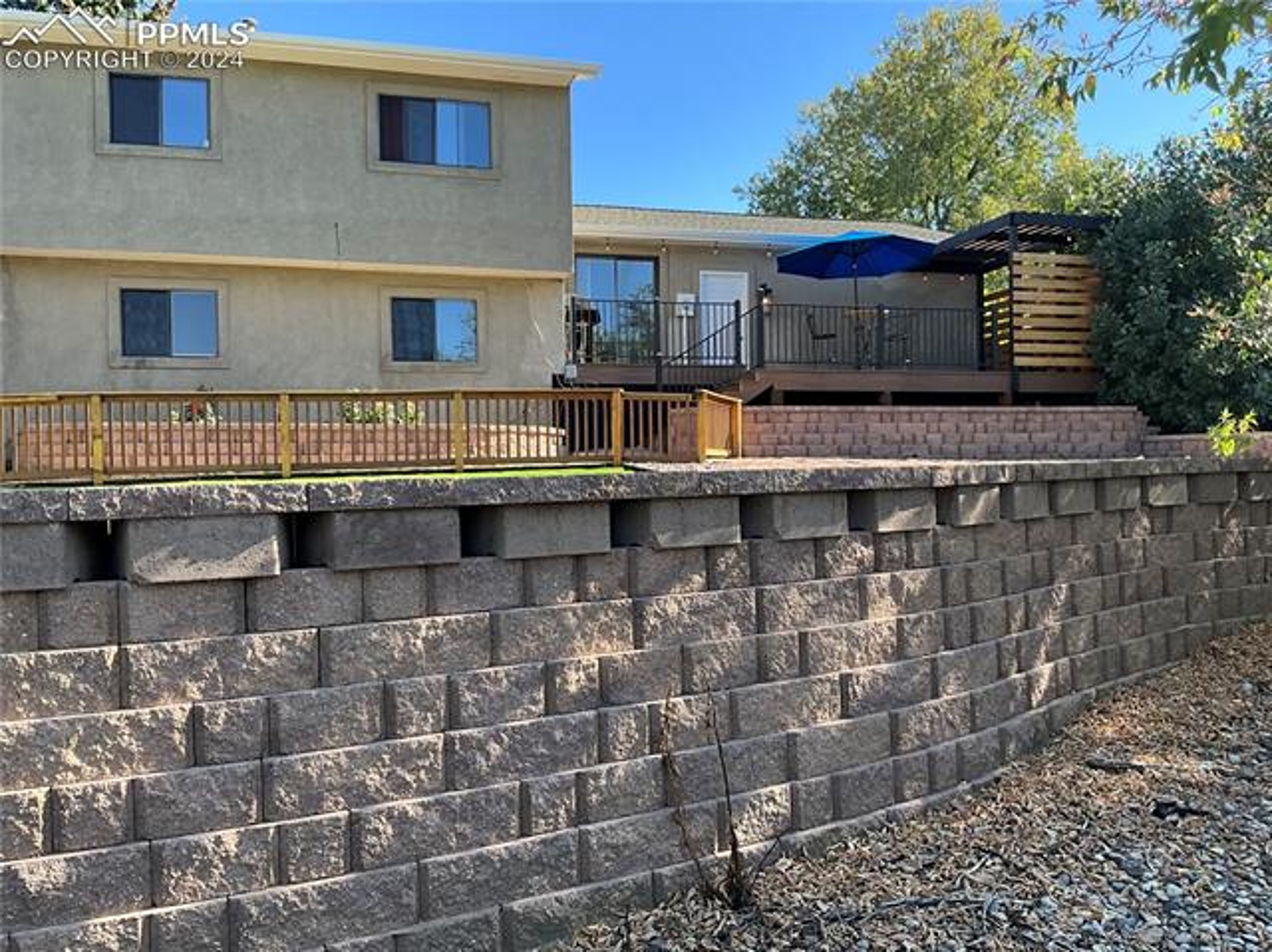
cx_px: 636
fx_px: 1065
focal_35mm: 29
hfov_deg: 61.7
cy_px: 476
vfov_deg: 48.2
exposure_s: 1/280
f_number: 1.8
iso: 25
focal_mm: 3
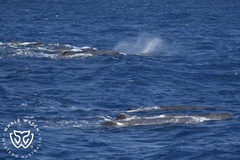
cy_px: 80
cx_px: 120
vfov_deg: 8.6
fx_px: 1066
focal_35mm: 160
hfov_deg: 12.8
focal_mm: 160
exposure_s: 1/8000
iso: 640
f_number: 5.3
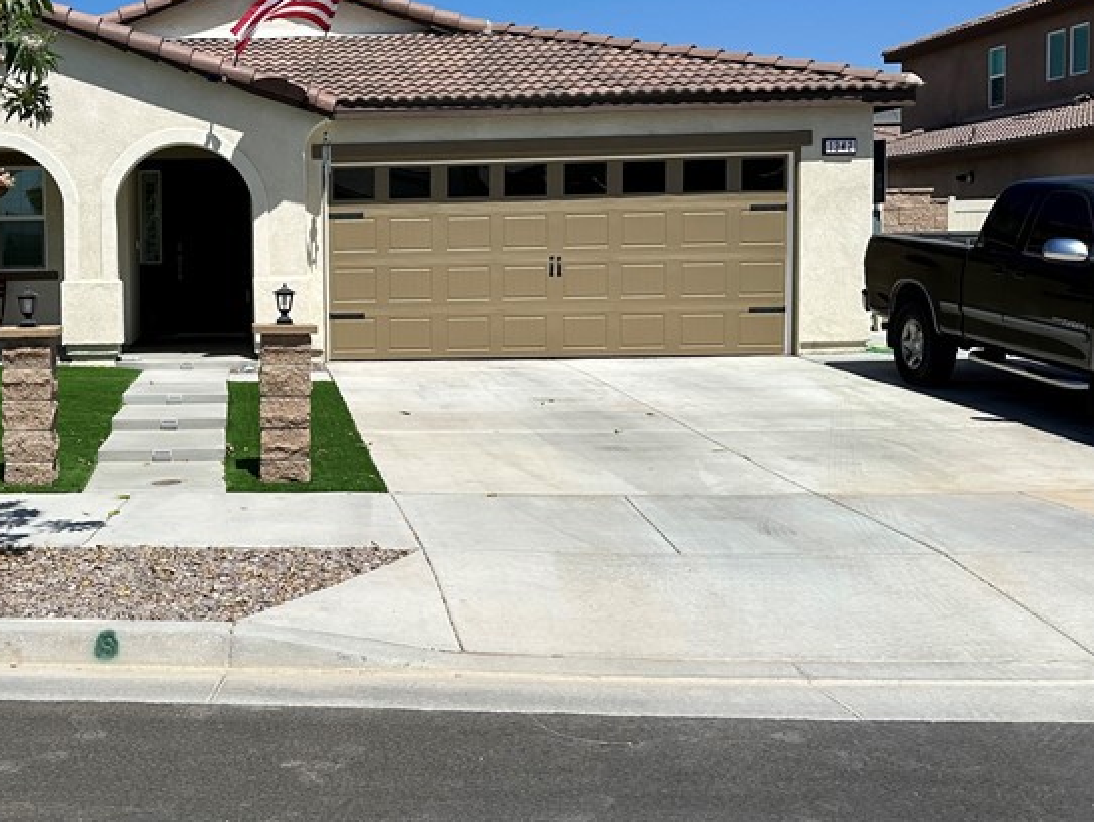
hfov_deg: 40.1
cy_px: 331
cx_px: 194
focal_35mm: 45
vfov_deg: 32.1
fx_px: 1423
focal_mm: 6.86
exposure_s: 1/7576
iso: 80
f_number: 1.78
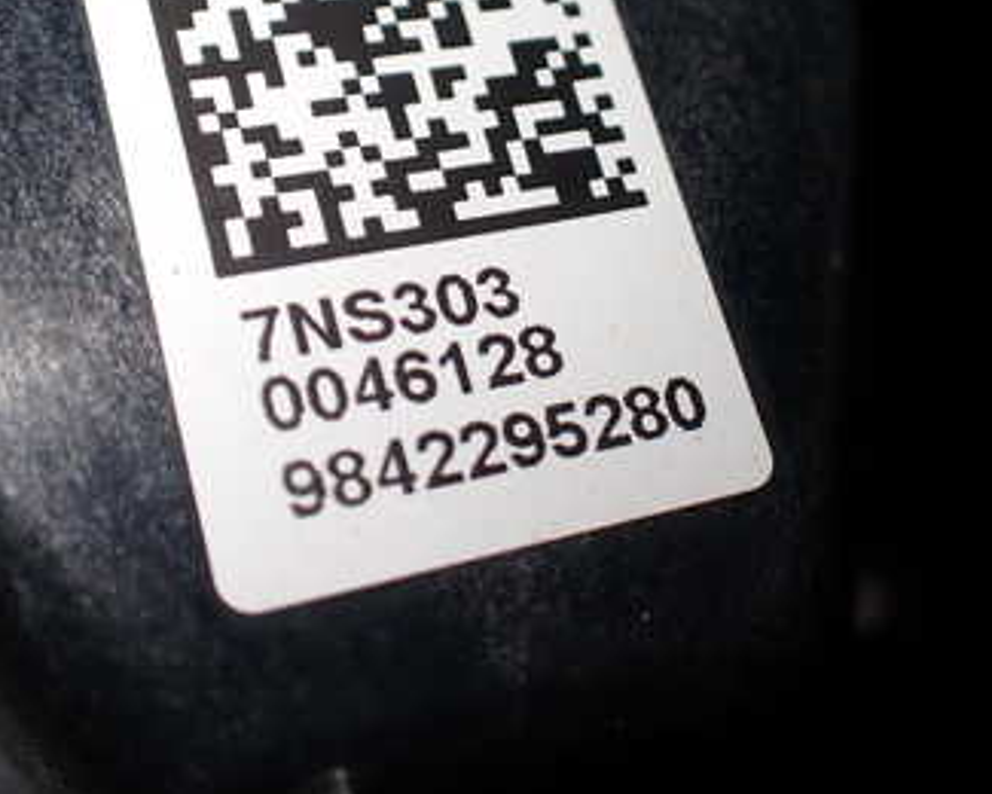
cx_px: 543
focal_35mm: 54
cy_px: 229
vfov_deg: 27.8
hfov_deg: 34.7
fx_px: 1585
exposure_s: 1/125
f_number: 2.3
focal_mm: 5.4
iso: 125
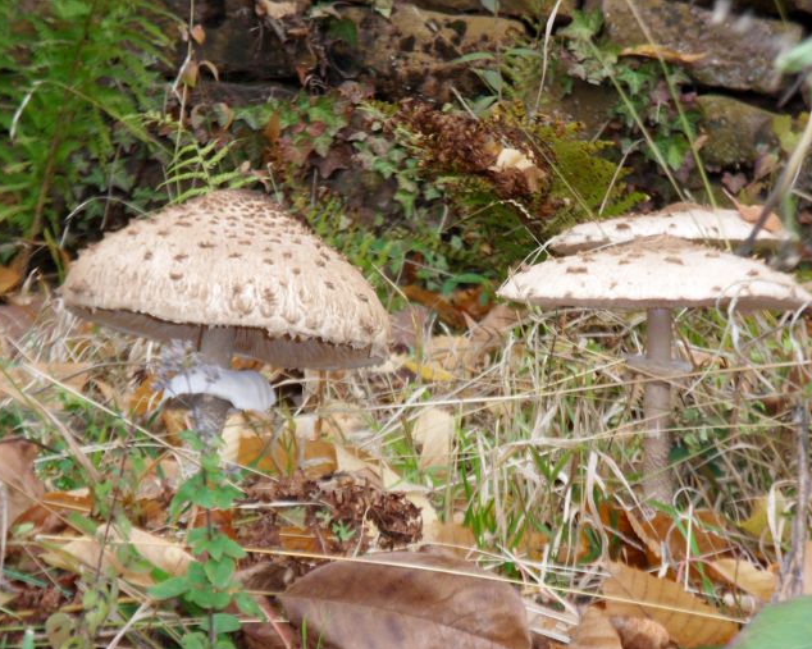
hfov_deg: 12.3
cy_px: 325
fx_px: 3772
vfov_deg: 9.8
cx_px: 418
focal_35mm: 157
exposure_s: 1/90
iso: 240
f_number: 5.8
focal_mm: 26.3
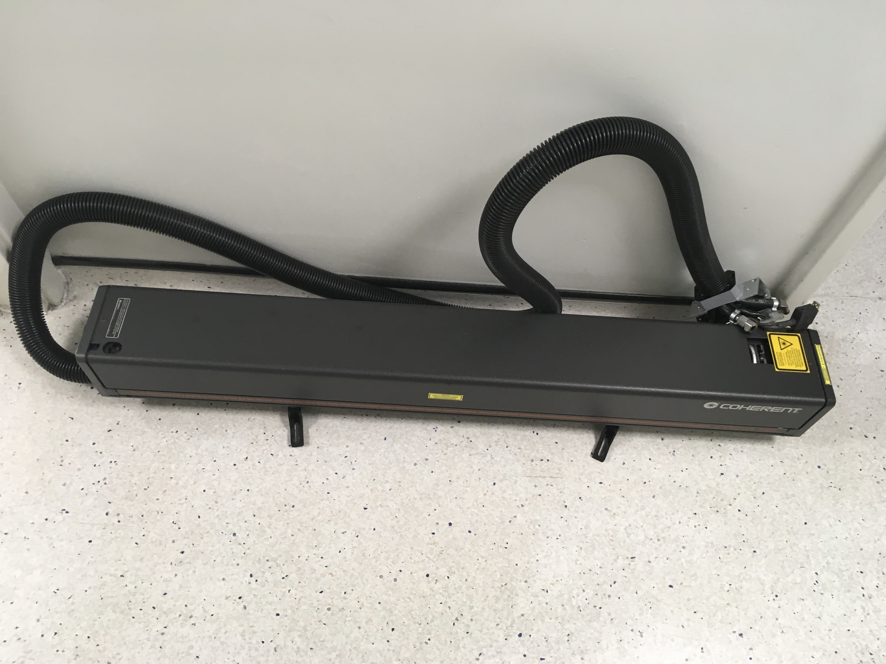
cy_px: 332
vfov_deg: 48.2
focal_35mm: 29
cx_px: 443
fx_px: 742
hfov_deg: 61.7
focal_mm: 4.15
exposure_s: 1/33
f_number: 2.2
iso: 100
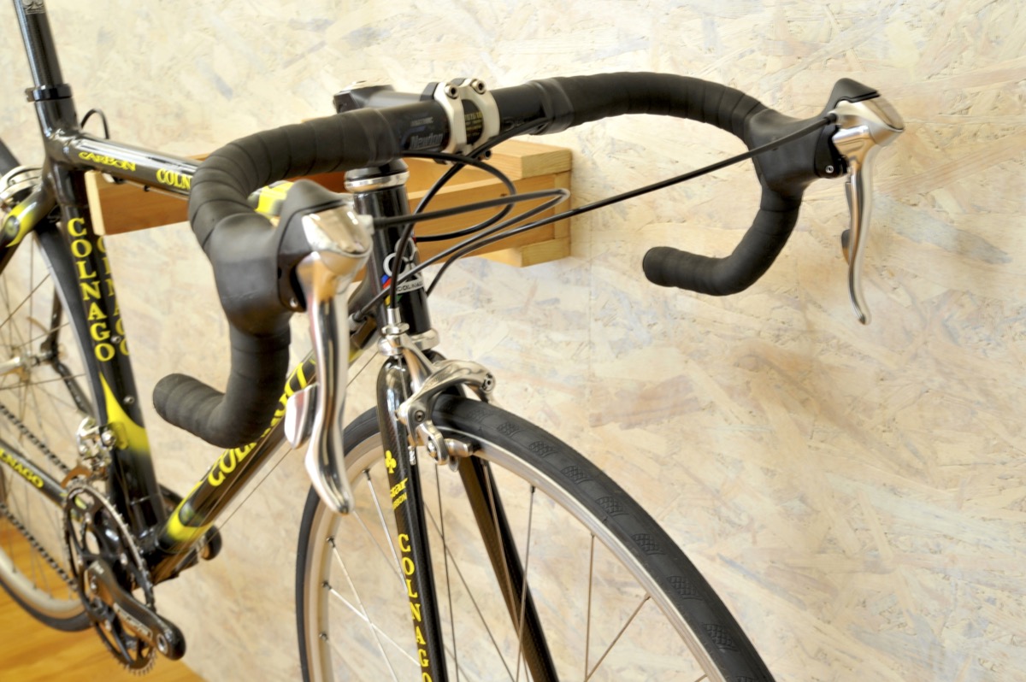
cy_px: 341
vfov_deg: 28.0
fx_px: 1367
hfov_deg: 41.1
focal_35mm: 48
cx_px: 513
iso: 800
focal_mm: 48
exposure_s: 1/2.5
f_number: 11
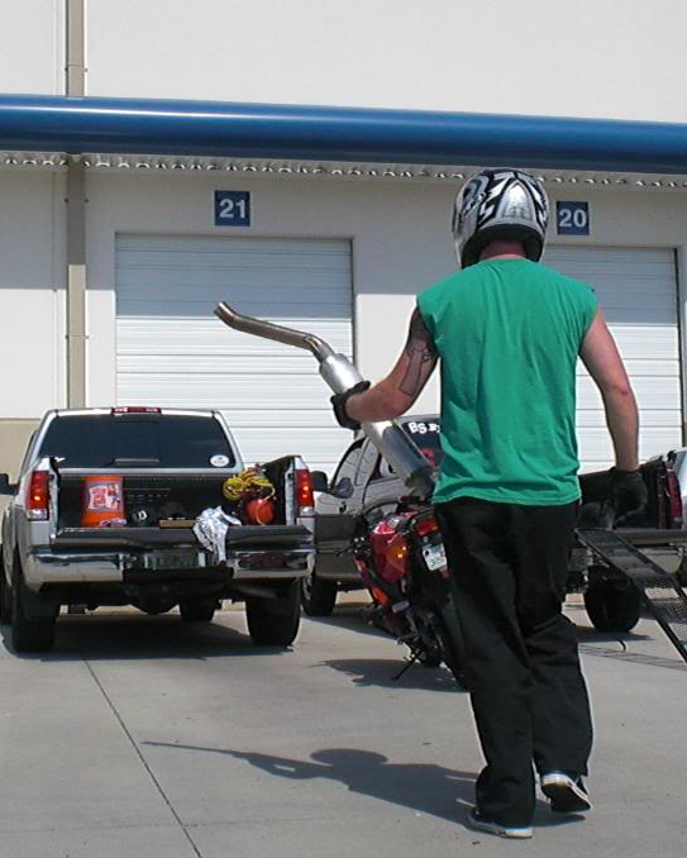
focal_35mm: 56
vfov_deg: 33.6
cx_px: 302
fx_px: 1422
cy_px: 454
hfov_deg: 27.1
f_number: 5.6
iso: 200
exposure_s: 1/2000
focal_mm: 6.3
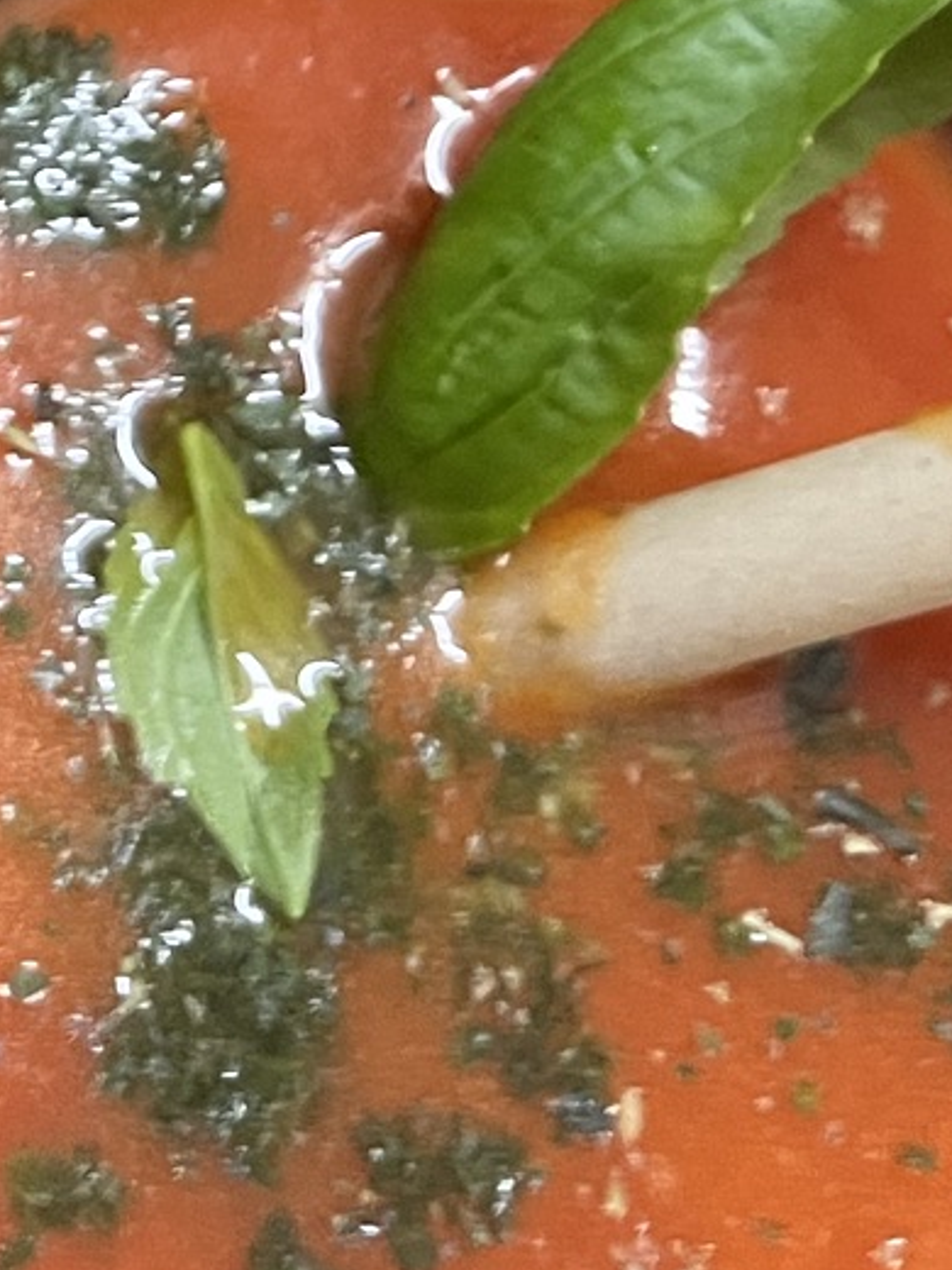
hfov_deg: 13.8
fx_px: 3667
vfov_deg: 17.2
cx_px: -517
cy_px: -774
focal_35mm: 100
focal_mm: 5.1
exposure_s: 1/33
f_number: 1.6
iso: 500
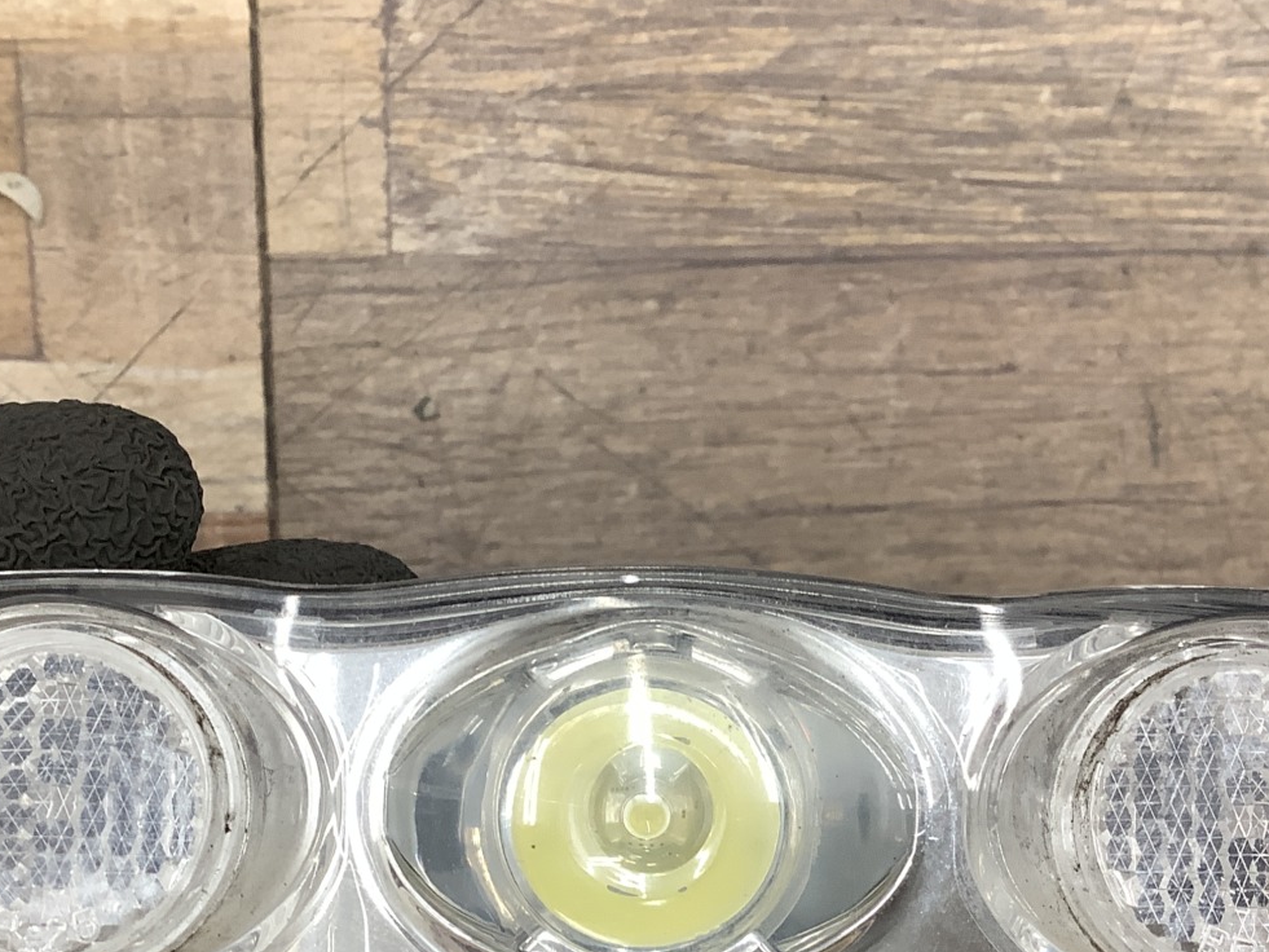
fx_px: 1907
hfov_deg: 36.8
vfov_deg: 27.6
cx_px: 592
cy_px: 728
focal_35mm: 52
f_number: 2.4
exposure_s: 1/60
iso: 100
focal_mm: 3.3
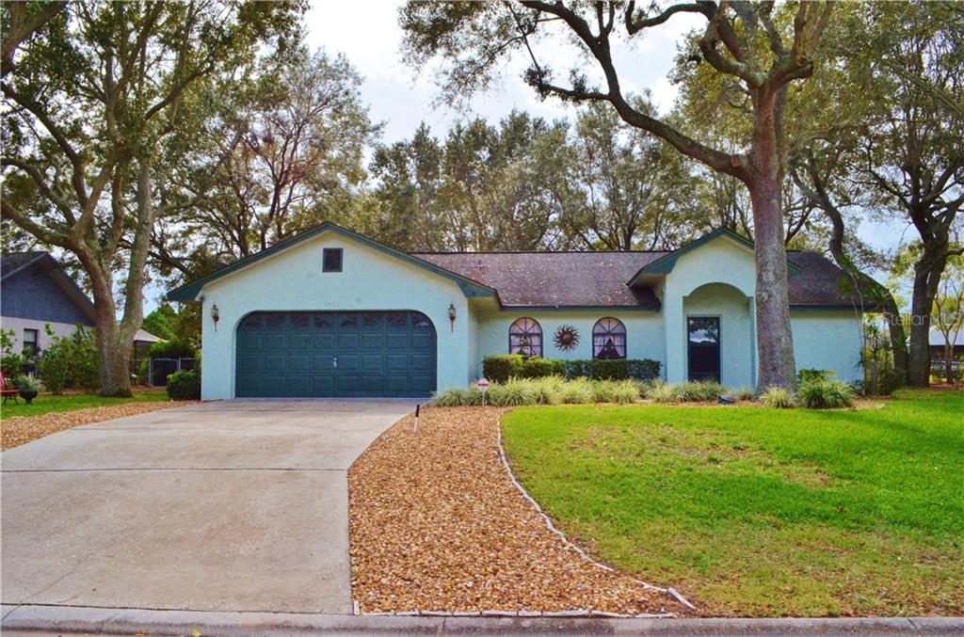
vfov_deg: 47.7
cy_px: 318
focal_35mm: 27
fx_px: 721
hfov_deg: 67.5
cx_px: 482
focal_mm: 18
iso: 1250
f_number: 18
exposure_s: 1/250
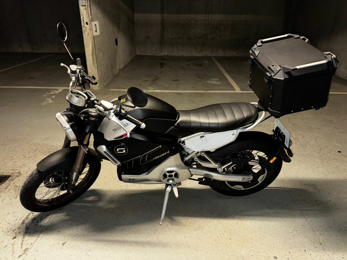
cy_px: 130
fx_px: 241
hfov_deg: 71.6
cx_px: 174
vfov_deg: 56.8
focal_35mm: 24
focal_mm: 6.76
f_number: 1.78
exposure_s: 1/9
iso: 160
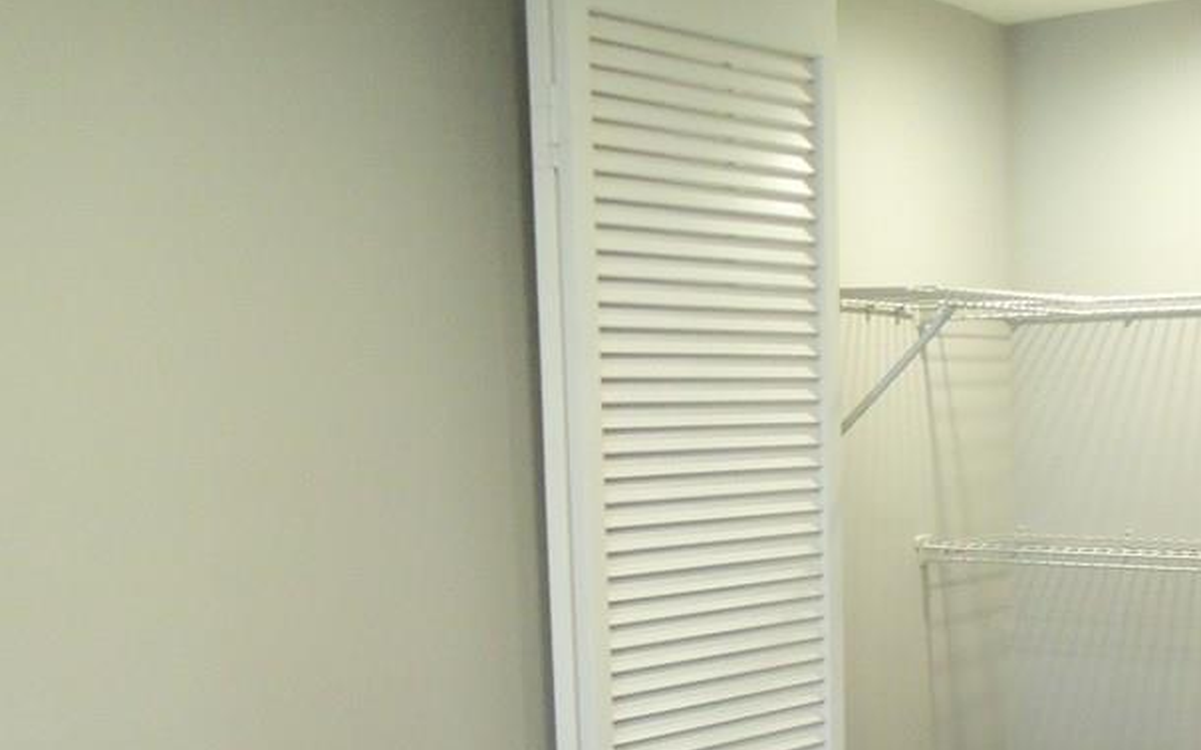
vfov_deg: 23.9
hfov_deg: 38.2
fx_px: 1702
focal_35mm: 52
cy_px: 724
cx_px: 856
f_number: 3.4
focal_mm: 5.2
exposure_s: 1/30
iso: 200
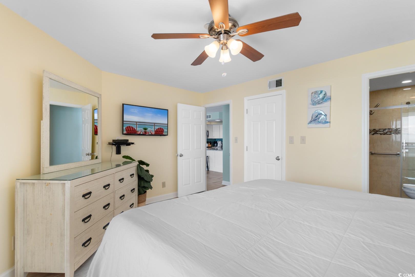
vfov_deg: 73.7
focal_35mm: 16
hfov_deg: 96.7
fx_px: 184
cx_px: 208
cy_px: 138
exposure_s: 1/30
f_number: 4.8
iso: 100
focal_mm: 11
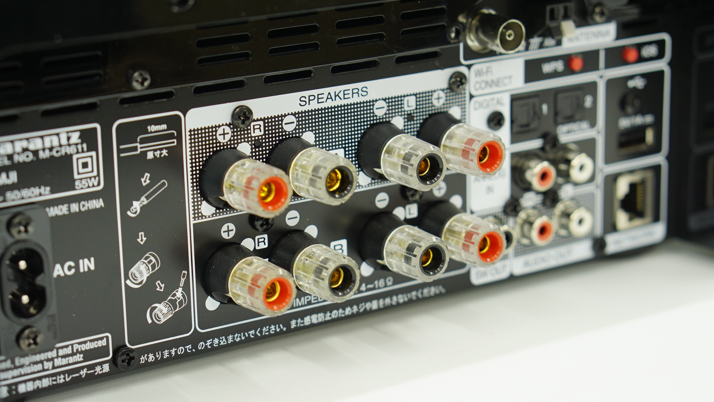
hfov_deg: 26.9
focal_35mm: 79
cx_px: 357
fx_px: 1496
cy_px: 200
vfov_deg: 15.3
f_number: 3.5
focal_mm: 50
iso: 400
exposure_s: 1/80
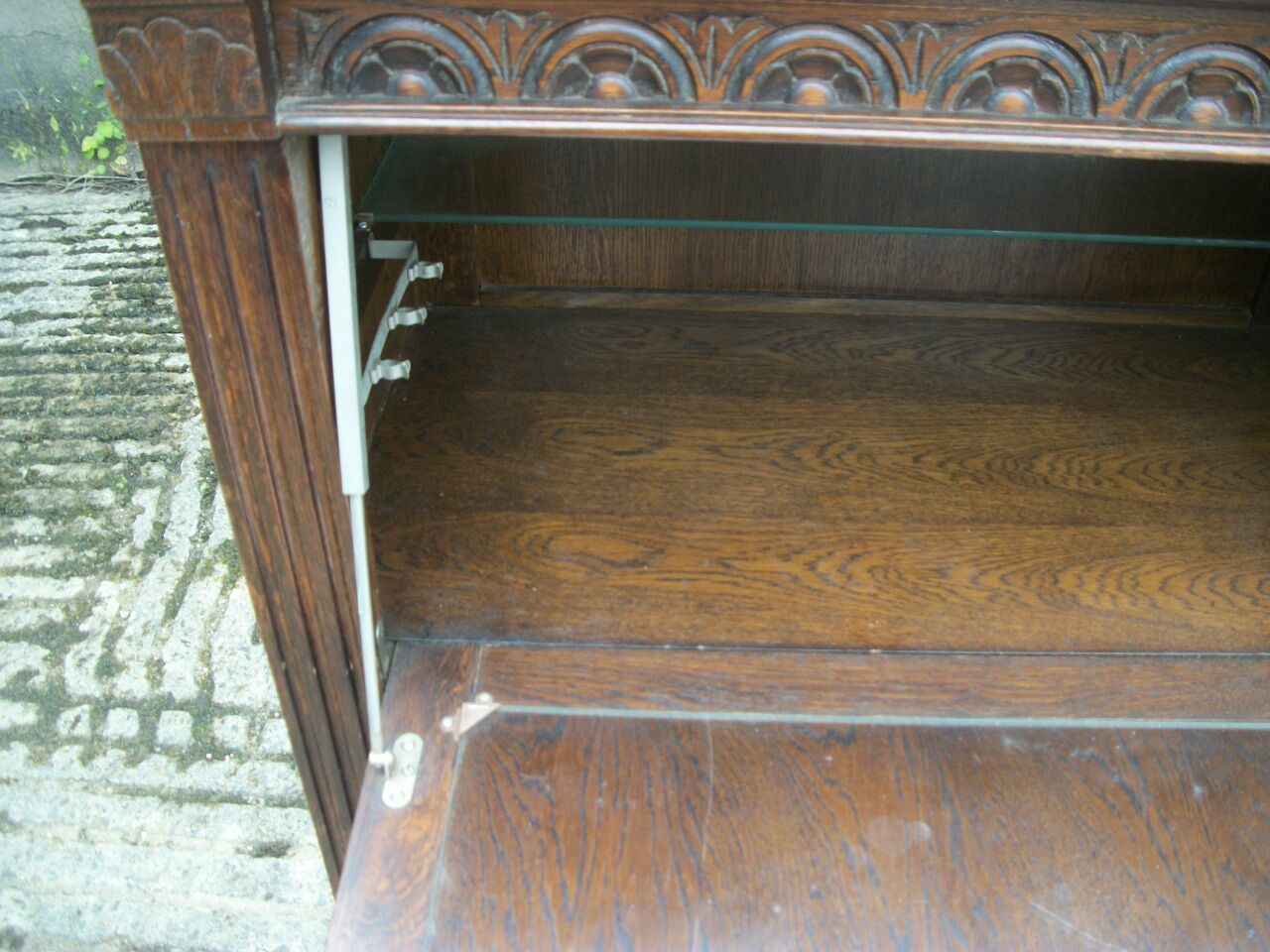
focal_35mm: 32
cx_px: 635
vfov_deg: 44.2
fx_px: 1174
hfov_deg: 56.8
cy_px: 476
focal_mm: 5.7
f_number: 2.9
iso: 80
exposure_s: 1/30
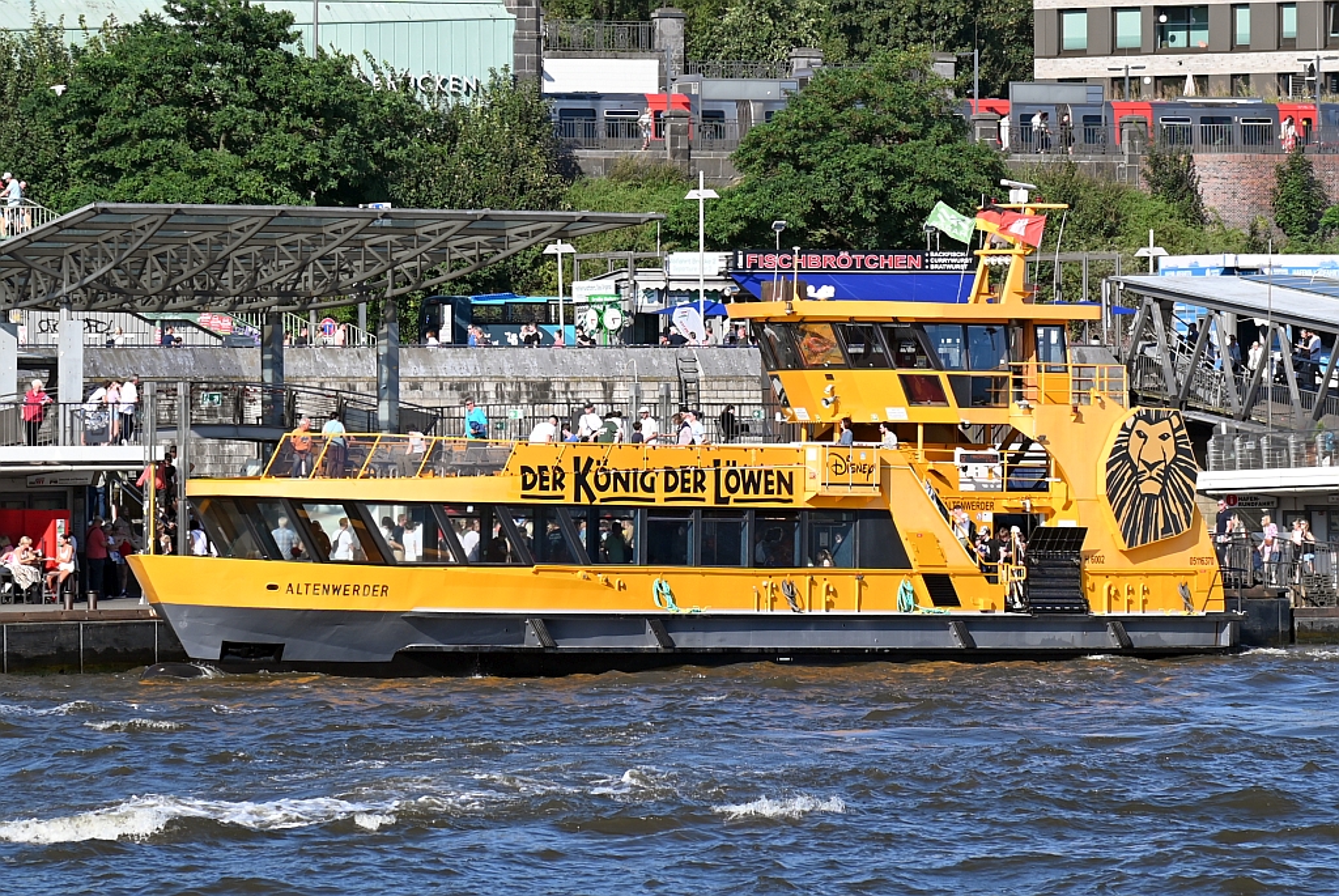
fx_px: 4468
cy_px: 448
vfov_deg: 11.4
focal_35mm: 120
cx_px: 670
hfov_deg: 17.0
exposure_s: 1/400
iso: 100
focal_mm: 120
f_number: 5
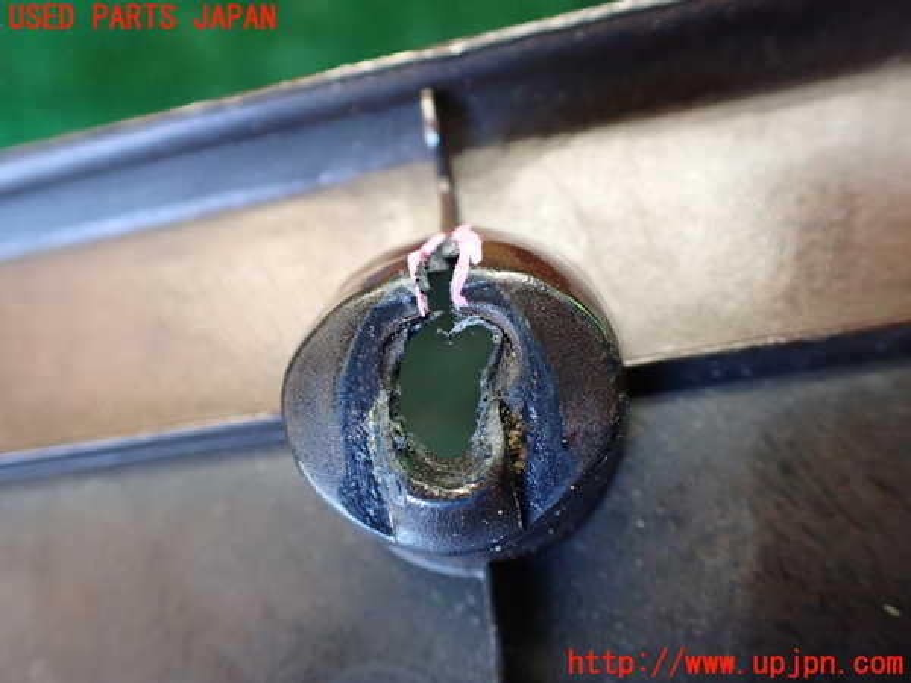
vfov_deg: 46.8
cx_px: 456
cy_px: 342
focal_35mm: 30
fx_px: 790
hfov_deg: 60.0
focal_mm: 5.4
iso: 800
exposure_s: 1/100
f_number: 2.3
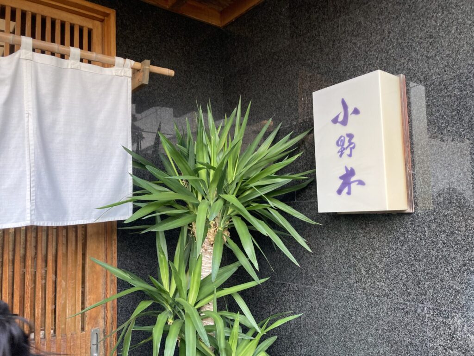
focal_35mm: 28
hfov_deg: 63.4
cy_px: 178
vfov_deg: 49.7
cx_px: 237
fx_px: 383
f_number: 1.8
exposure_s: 1/92
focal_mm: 3.99
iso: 80
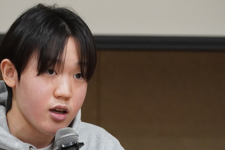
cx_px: 98
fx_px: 2682
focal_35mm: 429
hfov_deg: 4.8
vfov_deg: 3.2
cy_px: 116
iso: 2500
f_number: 5.6
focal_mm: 135
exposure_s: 1/50
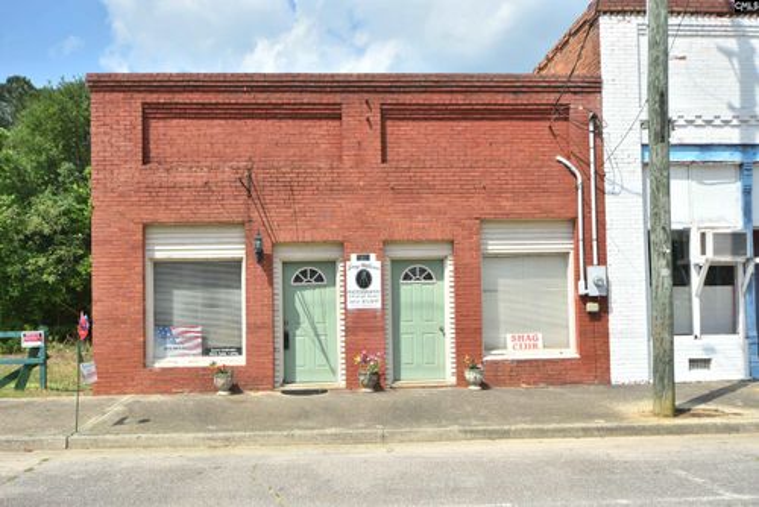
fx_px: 759
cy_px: 254
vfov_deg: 36.9
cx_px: 380
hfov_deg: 53.1
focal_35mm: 36
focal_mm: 24
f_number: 8
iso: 200
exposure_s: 1/640
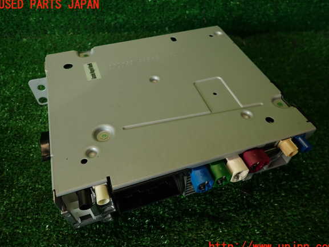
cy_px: 126
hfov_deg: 67.3
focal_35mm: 26
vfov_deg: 53.1
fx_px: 247
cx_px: 166
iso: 100
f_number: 2
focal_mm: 4.5
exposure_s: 1/80
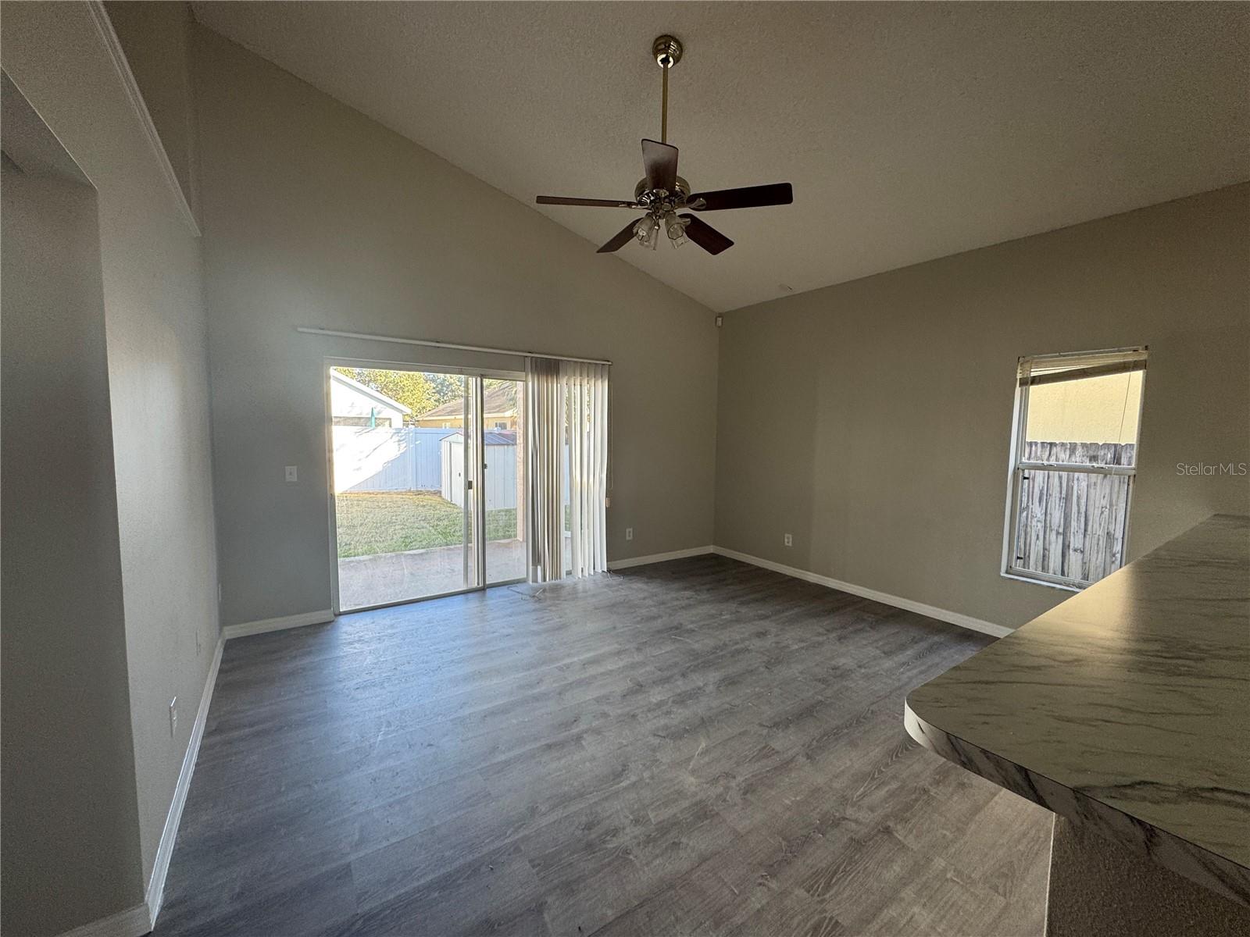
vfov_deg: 85.7
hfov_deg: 102.1
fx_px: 506
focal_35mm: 14
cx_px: 625
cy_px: 468
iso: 80
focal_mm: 2.22
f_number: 2.2
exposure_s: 1/99
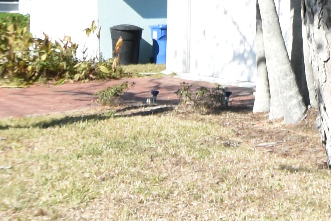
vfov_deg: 14.1
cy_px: -21
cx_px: 525
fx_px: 874
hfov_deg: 18.5
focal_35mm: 95
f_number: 3.5
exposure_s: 1/4000
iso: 800
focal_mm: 10
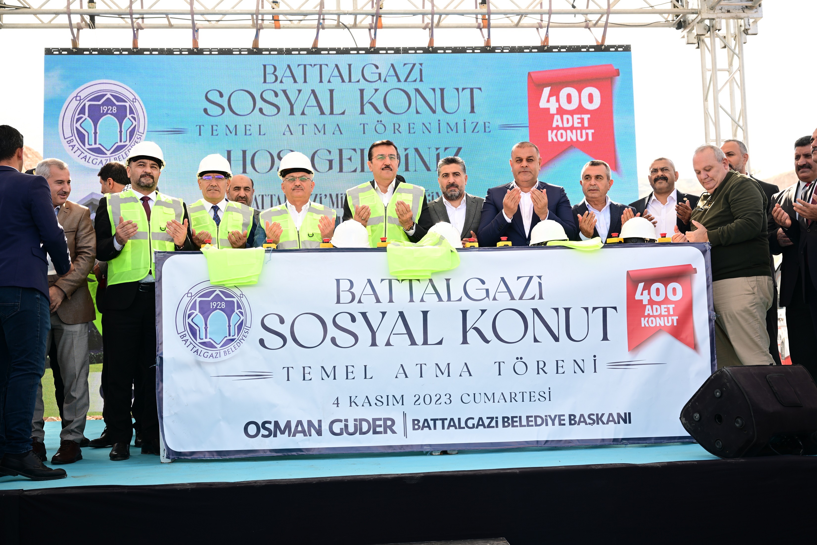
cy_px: 272
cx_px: 408
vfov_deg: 29.2
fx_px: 1044
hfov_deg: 42.7
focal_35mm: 46
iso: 64
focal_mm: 46
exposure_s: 1/100
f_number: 5
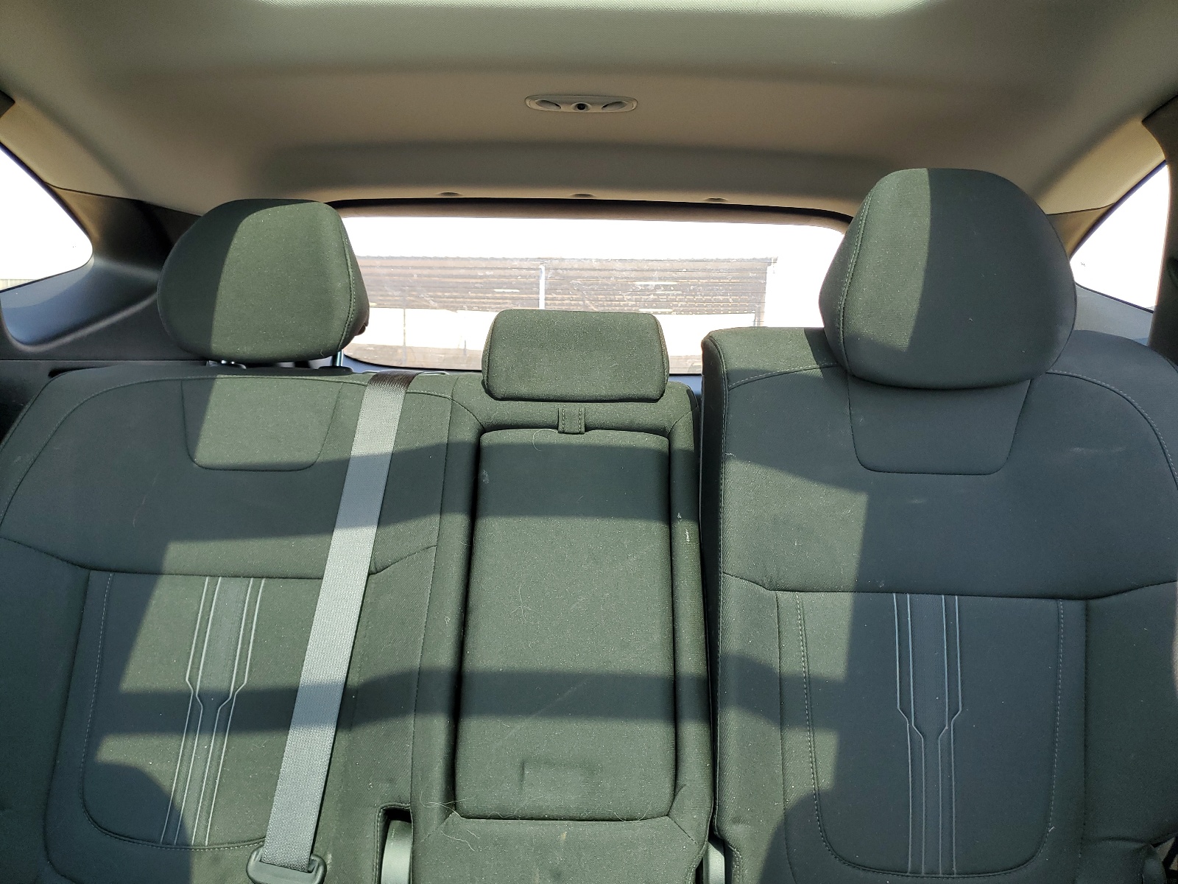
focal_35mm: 26
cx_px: 589
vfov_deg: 53.1
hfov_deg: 67.3
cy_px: 442
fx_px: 885
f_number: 1.5
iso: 55
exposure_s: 1/120
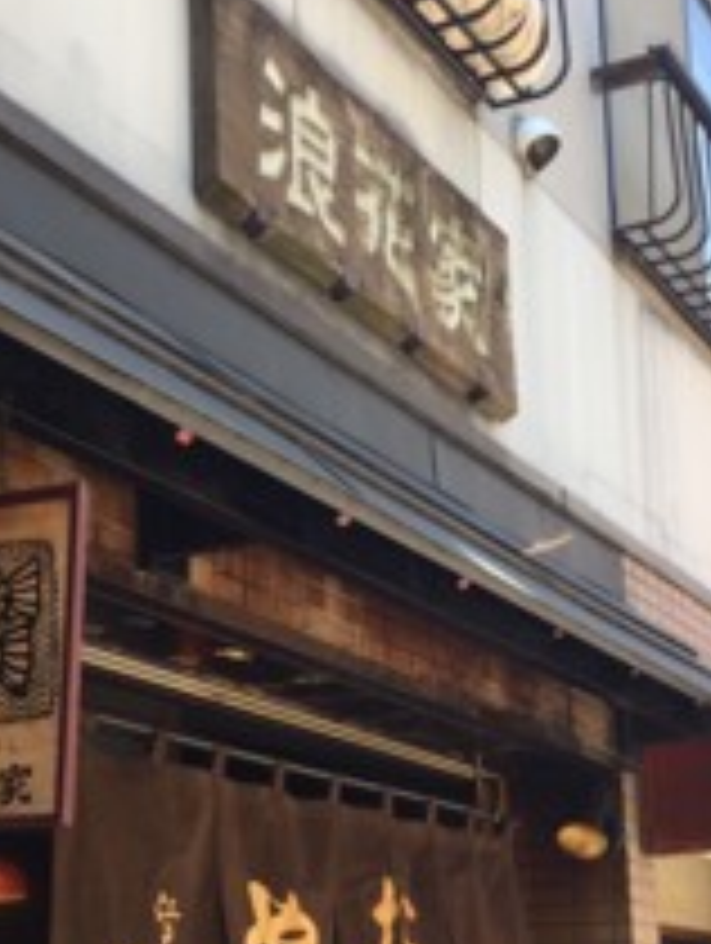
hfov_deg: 23.6
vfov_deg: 30.9
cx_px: 252
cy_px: 652
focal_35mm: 62
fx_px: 1695
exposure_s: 1/187
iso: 32
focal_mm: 4.15
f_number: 2.2
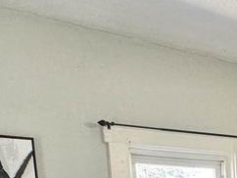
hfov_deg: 23.1
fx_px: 507
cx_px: 313
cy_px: 306
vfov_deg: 17.0
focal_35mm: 74
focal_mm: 2.22
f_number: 2.2
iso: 250
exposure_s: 1/120
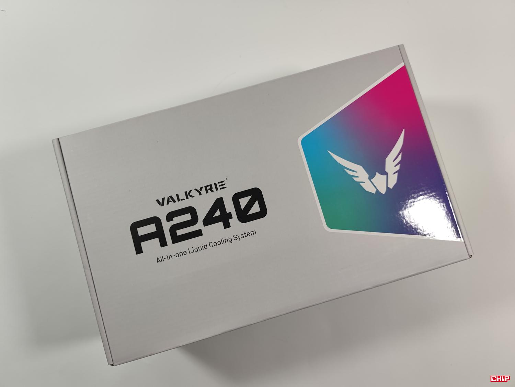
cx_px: 258
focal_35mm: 25
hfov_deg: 69.4
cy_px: 194
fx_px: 372
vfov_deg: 54.9
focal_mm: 6.78
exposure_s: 1/100
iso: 56
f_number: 1.85
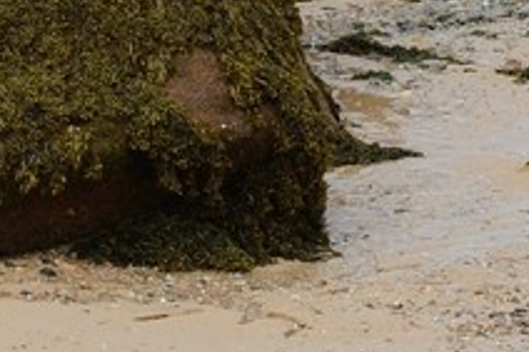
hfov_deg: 3.9
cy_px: -937
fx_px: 7752
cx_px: -327
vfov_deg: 2.5
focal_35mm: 528
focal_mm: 70
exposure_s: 1/320
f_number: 13
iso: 400
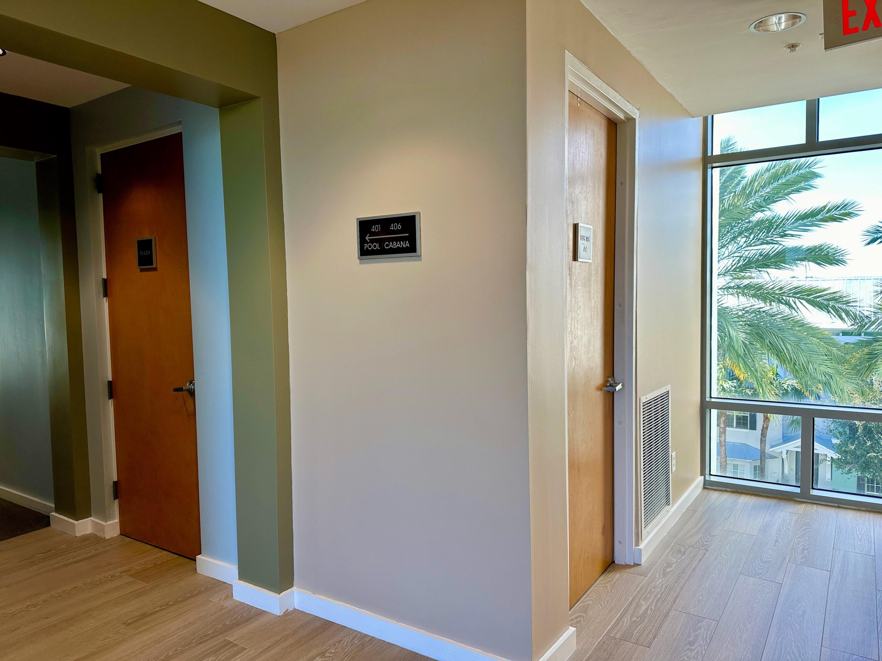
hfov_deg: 71.6
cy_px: 330
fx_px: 612
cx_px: 441
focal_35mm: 24
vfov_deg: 56.8
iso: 64
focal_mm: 6.86
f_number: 1.78
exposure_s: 1/150
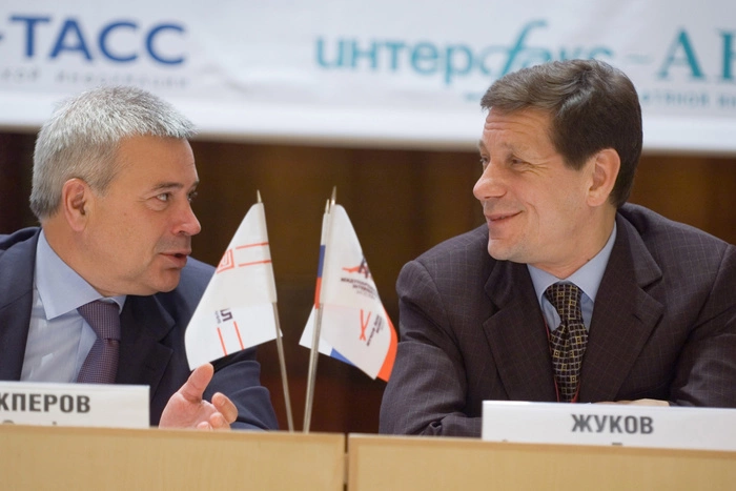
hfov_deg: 9.8
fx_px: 4294
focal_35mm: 210
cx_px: 368
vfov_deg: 6.5
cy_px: 246
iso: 640
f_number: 2.8
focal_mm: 140
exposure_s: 1/80
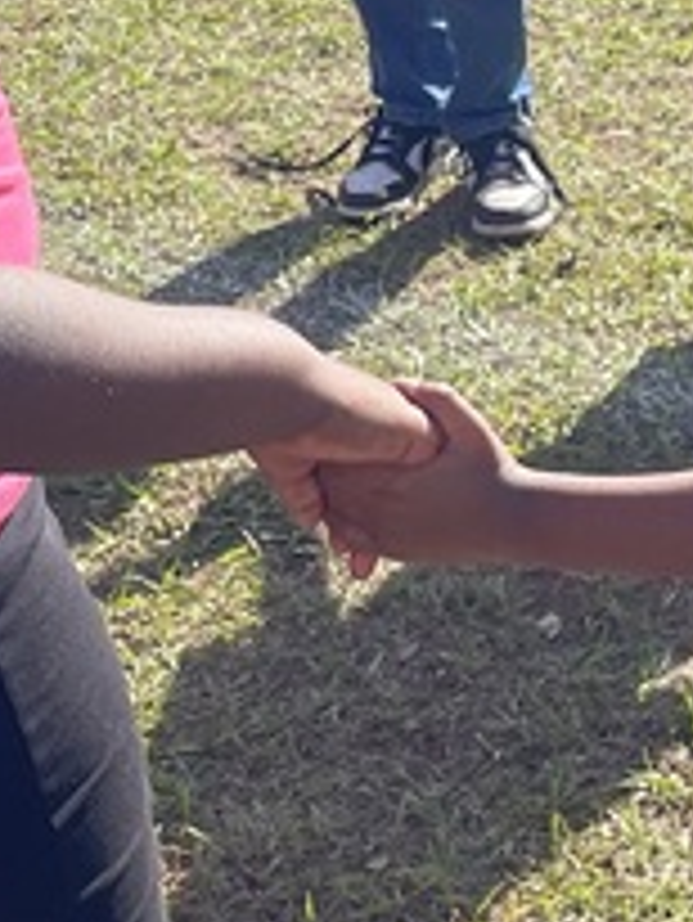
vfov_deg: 15.3
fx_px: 3333
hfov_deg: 11.8
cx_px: 117
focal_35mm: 125
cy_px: -121
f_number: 1.6
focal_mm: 5.1
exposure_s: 1/1370
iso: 32
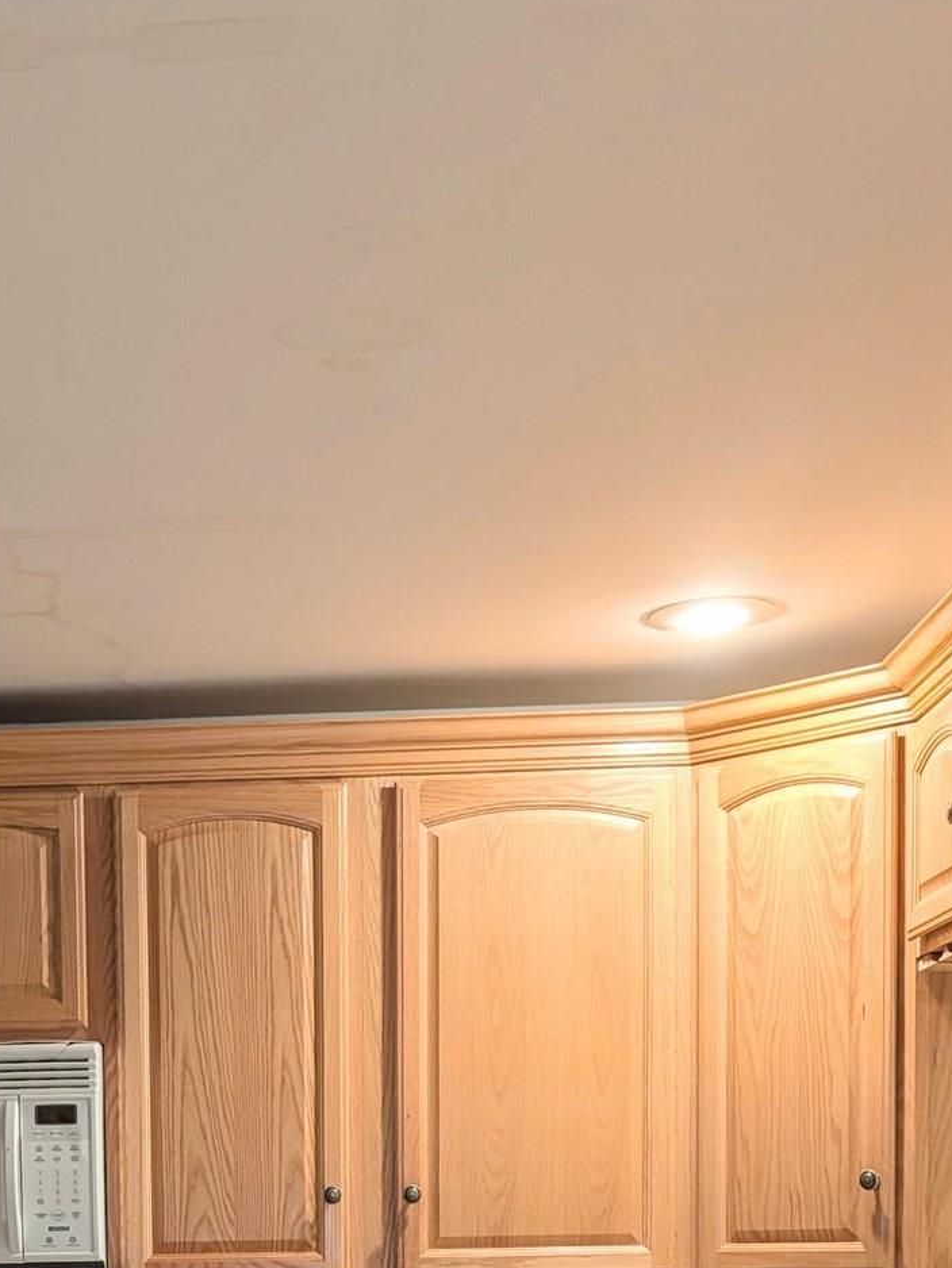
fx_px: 2162
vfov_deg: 29.5
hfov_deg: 24.3
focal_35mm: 59
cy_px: 1388
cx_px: 141
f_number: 1.68
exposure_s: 1/120
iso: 307
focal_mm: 6.9
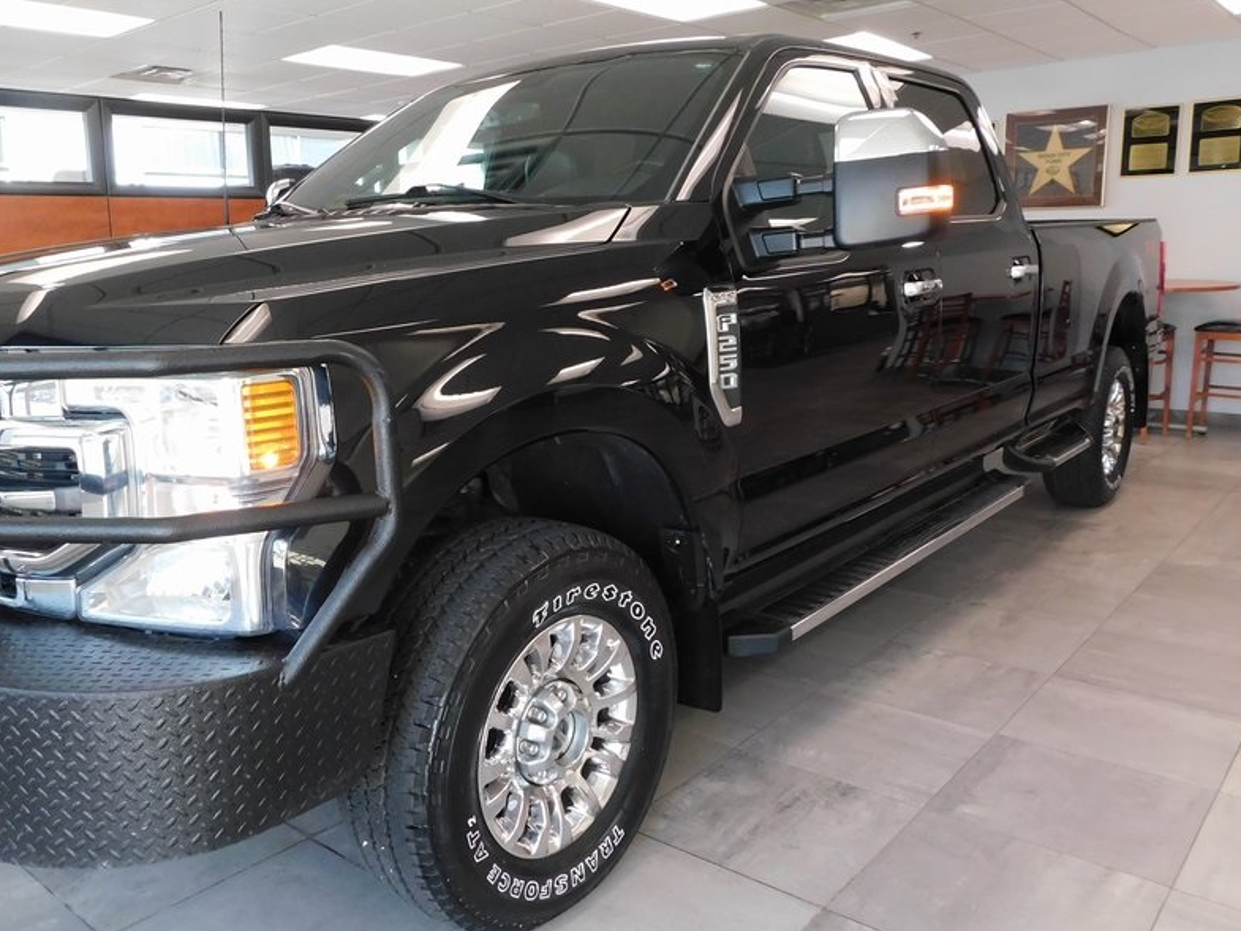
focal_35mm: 30
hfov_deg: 59.4
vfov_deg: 46.8
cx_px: 487
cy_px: 444
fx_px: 1076
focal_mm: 4
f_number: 3
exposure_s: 1/30
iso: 250
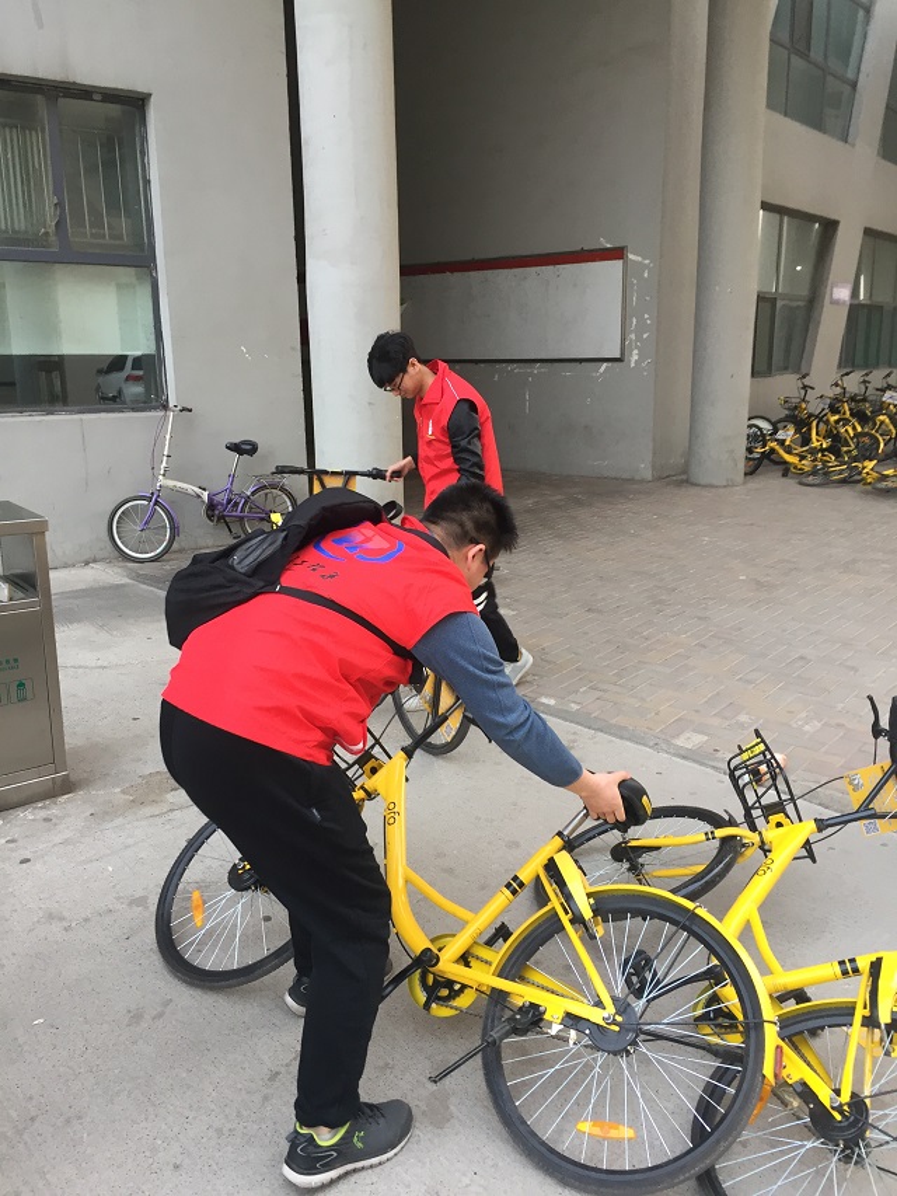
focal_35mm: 29
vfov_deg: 61.7
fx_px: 1002
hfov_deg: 48.2
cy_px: 598
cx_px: 448
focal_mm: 4.15
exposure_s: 1/33
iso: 32
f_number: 2.2
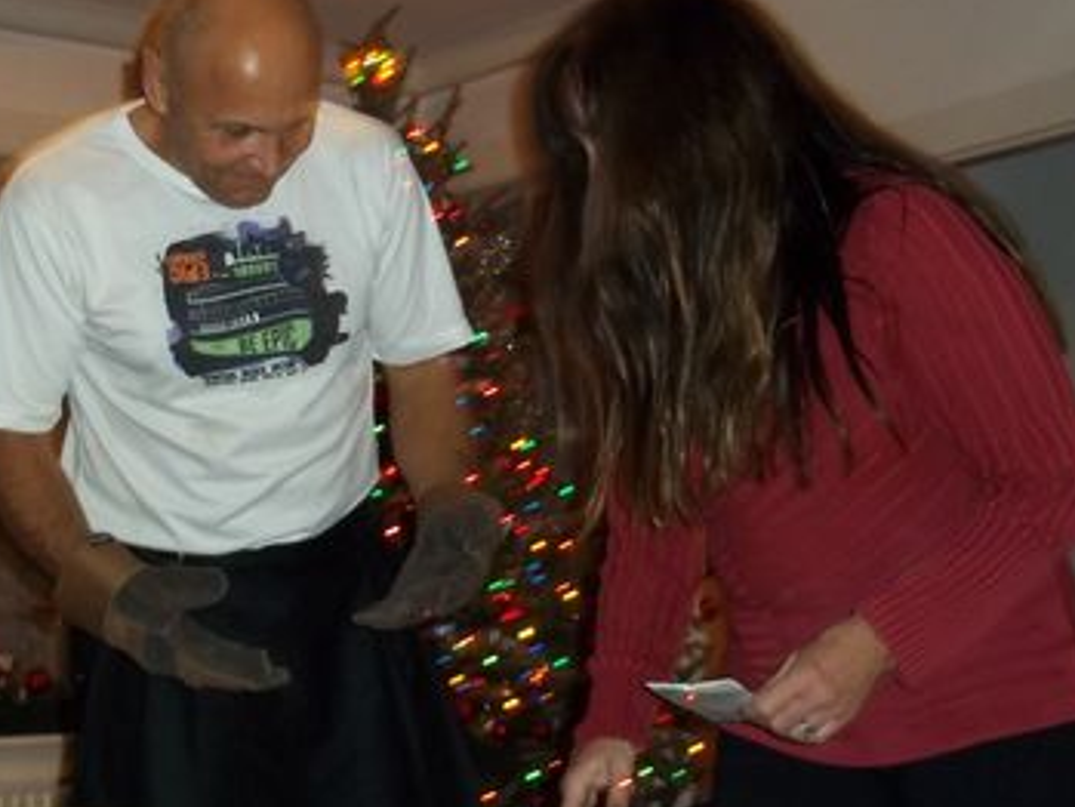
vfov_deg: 21.9
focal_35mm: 67
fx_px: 2081
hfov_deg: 28.4
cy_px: 390
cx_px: 223
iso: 250
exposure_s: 1/30
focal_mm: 6.5
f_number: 3.1
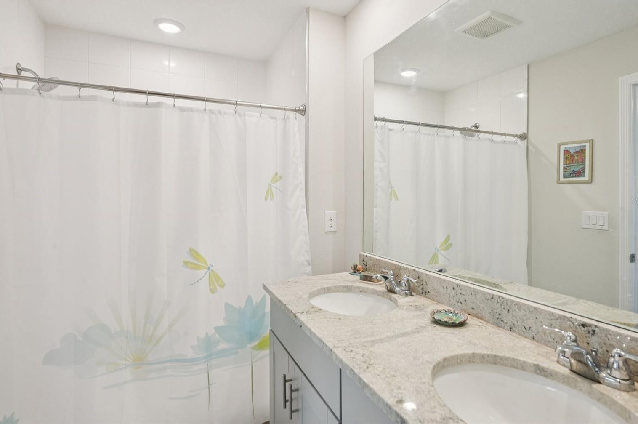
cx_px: 332
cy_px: 201
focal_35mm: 19
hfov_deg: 86.9
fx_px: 336
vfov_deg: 64.4
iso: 400
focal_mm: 18
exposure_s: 1/50
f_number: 8
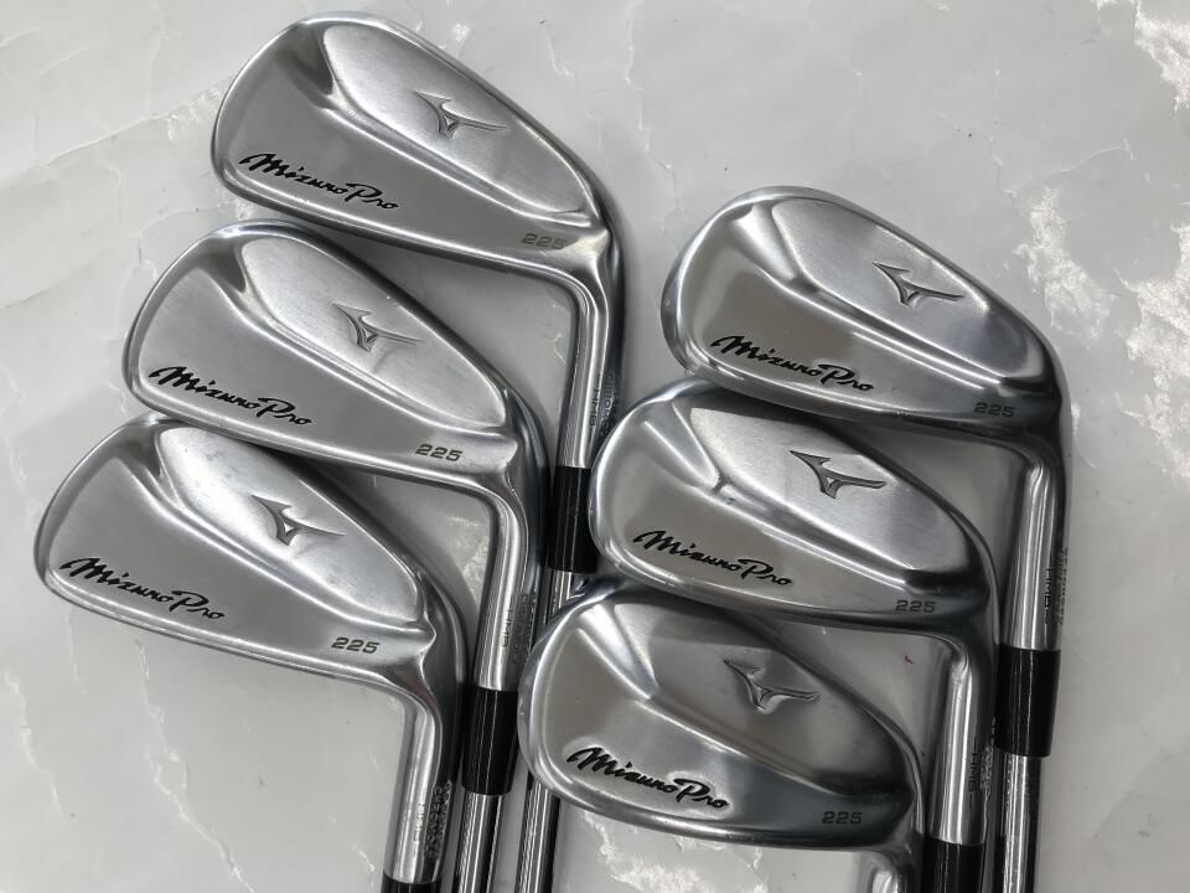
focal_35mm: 28
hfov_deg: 63.4
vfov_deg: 49.7
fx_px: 963
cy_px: 446
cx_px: 595
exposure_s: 1/120
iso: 25
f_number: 1.8
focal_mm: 3.99
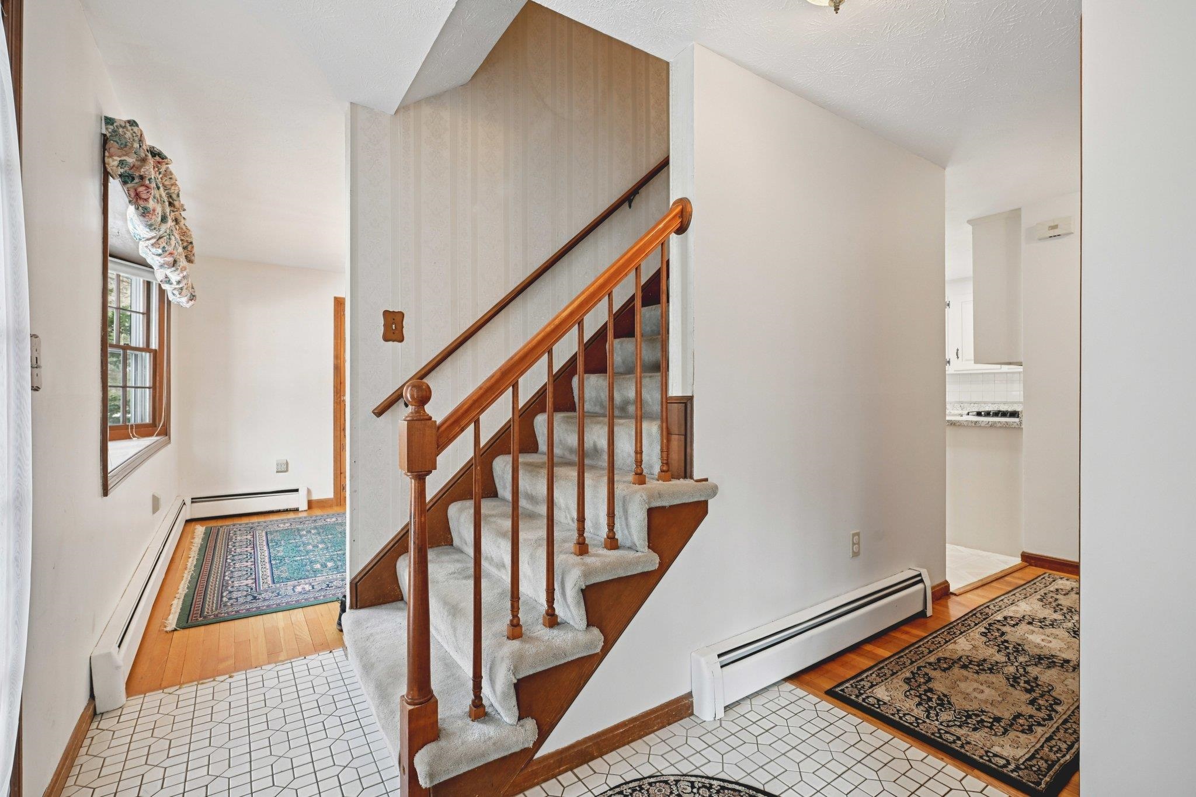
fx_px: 531
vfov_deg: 73.7
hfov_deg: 96.7
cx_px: 598
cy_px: 398
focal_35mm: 16
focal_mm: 16
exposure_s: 1/6
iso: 400
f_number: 8
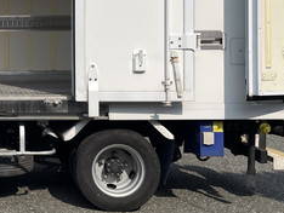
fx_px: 583
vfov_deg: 20.6
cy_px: 47
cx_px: -28
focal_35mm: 71
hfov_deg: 25.4
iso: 32
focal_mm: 4.2
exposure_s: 1/6897
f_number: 1.6
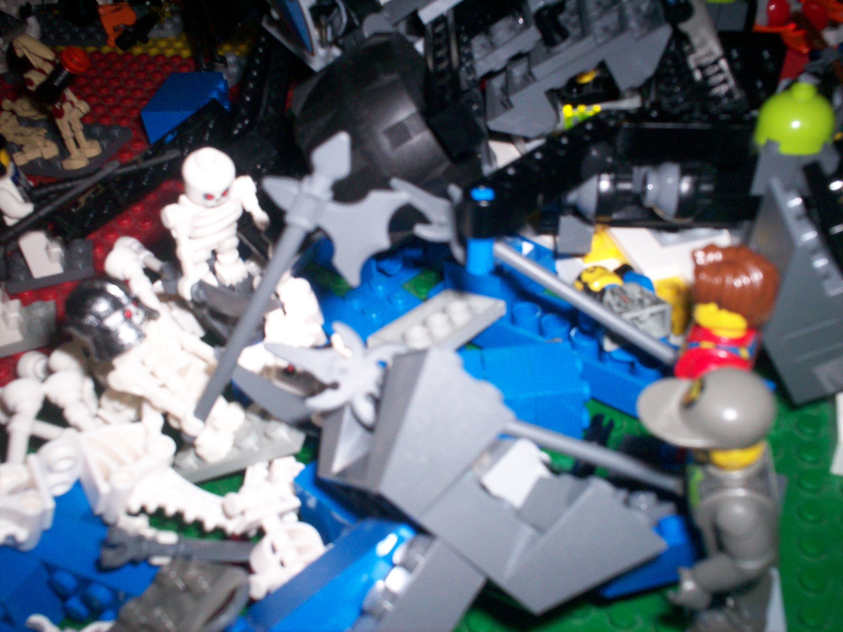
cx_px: 422
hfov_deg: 51.4
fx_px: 877
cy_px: 316
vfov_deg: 39.7
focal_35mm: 36
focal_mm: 6
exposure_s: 1/60
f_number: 4.5
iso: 140
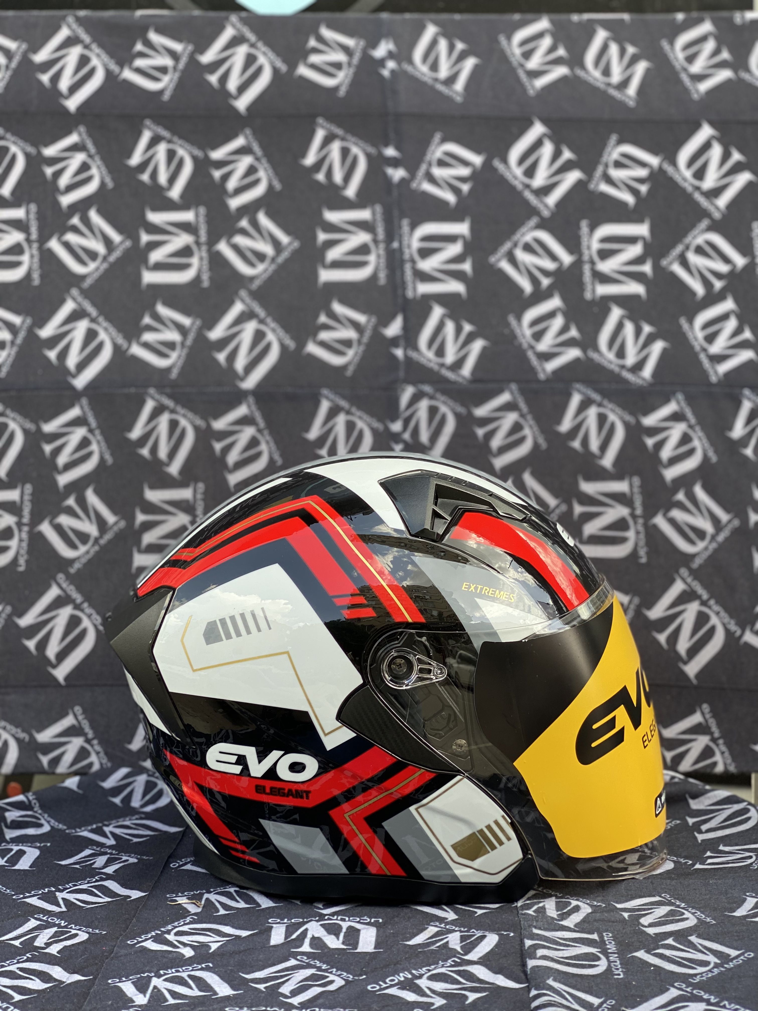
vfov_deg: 36.8
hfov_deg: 28.0
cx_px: 379
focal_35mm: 52
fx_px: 1518
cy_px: 506
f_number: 2
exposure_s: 1/122
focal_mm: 6
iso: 20
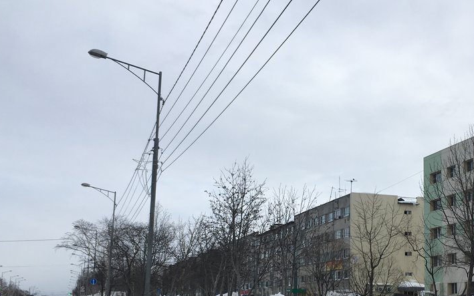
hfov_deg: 38.4
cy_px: 237
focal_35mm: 52
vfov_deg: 24.5
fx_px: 672
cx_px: 318
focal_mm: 4.15
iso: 25
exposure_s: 1/950
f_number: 2.2
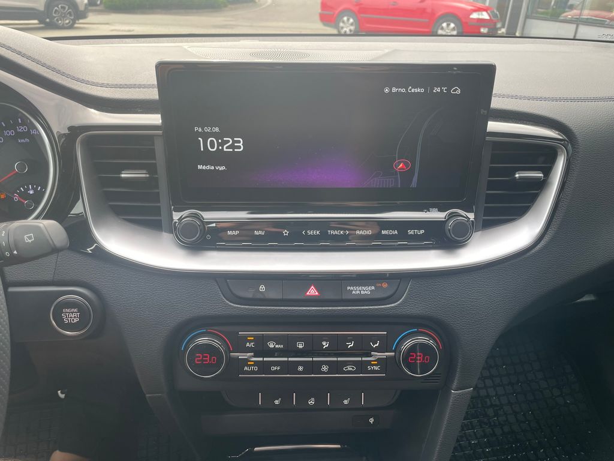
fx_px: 461
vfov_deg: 53.1
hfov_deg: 67.3
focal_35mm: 26
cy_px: 230
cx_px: 307
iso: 32
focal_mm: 4.2
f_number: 1.6
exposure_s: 1/177
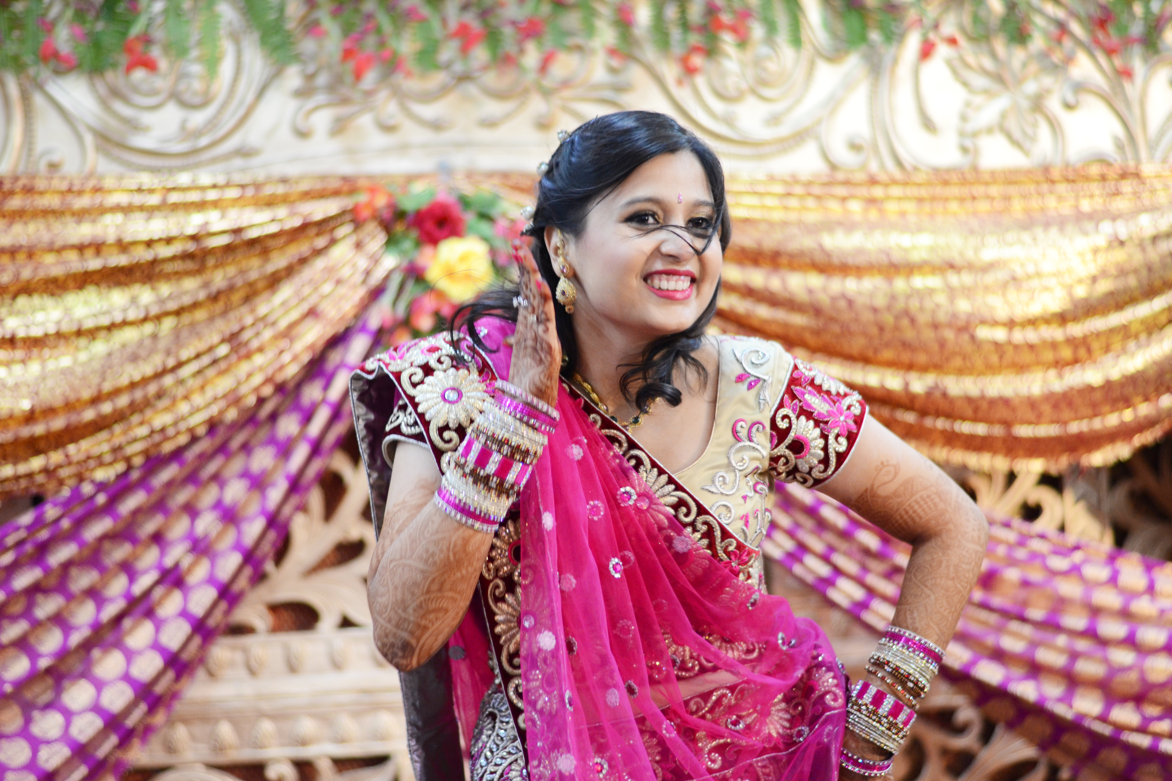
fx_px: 2474
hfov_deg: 26.6
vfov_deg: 17.9
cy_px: 392
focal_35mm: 76
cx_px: 585
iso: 800
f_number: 1.8
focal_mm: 50
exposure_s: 1/200
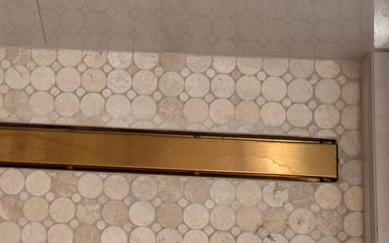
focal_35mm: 90
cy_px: 150
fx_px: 954
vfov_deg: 14.5
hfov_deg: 22.9
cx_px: 125
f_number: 1.78
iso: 400
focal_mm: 6.76
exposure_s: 1/40
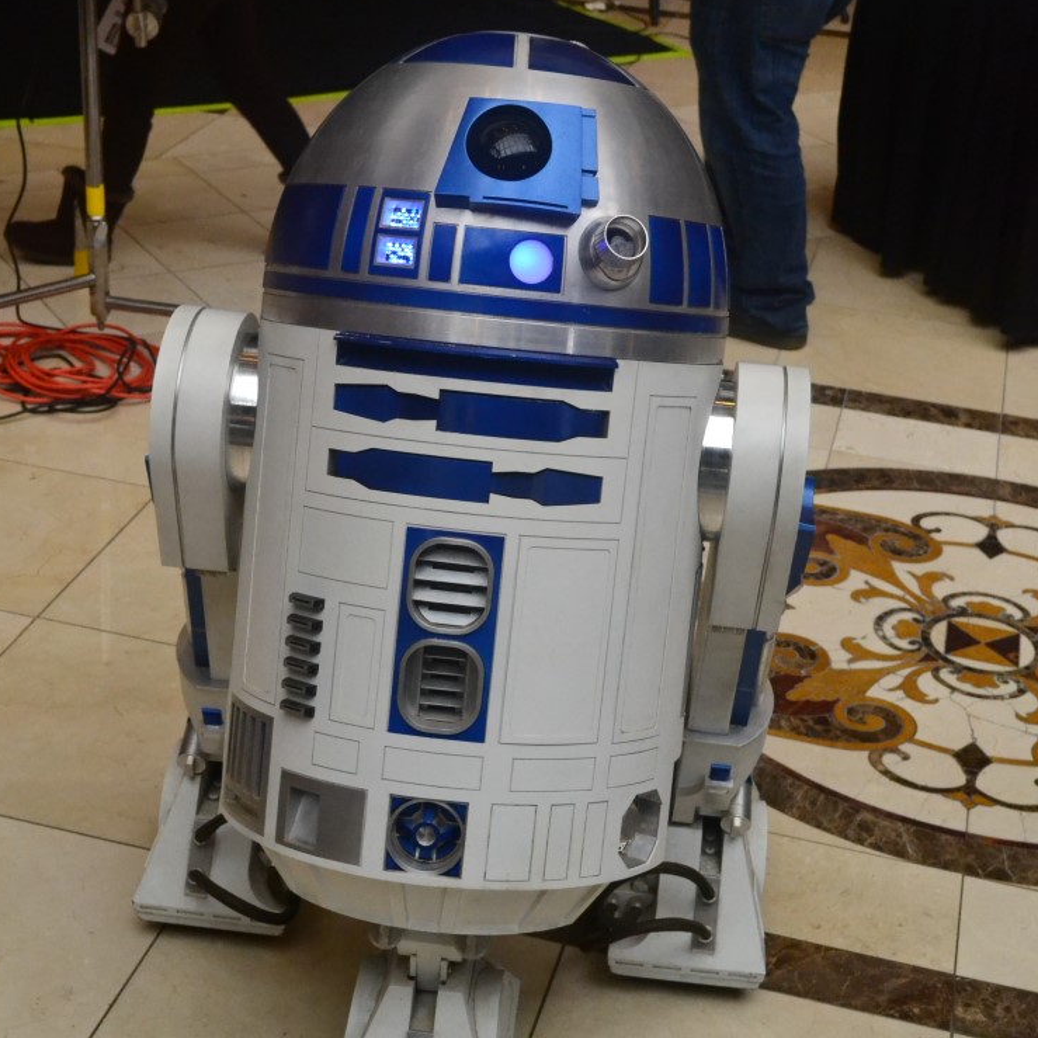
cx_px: 501
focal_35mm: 58
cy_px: 499
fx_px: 1956
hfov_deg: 29.7
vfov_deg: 29.7
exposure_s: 1/160
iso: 3200
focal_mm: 29
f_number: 6.3
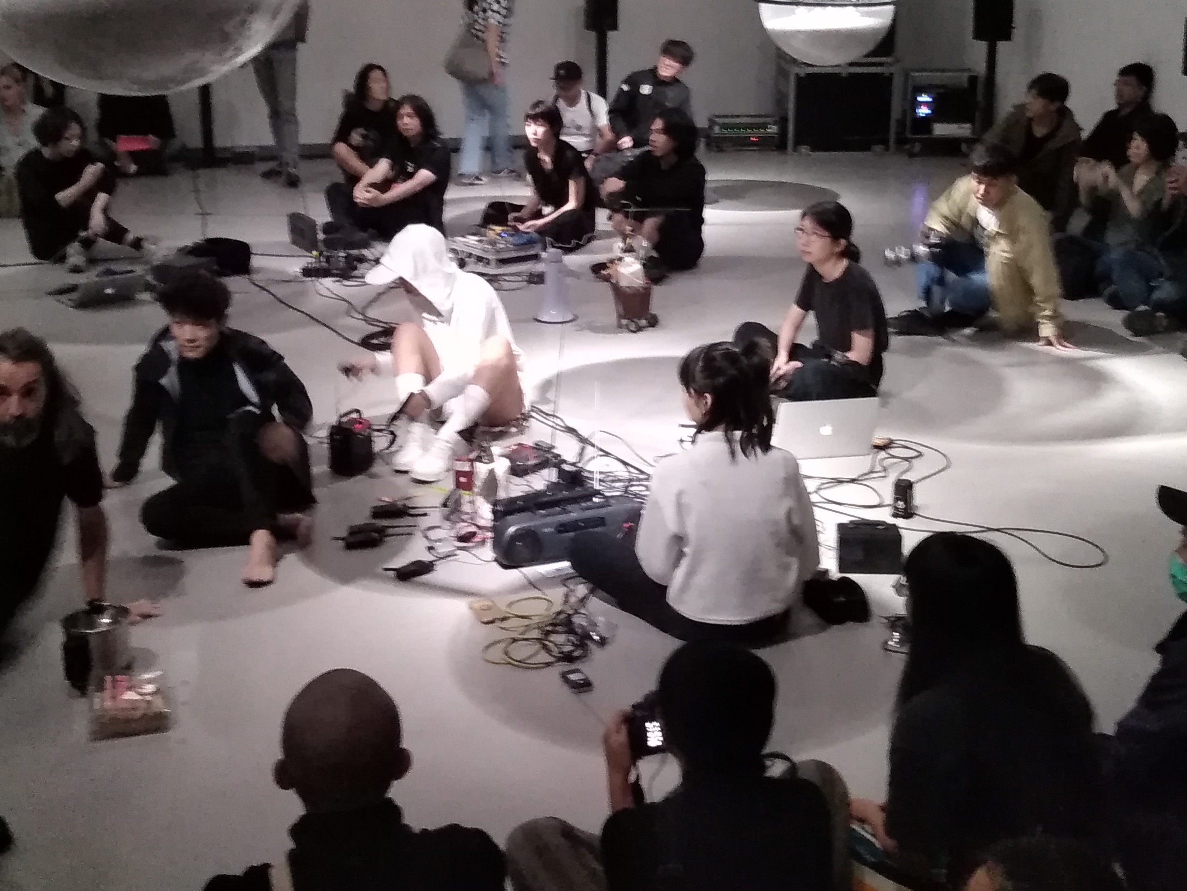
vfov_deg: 29.6
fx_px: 1681
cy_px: 366
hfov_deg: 38.9
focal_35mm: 49
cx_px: 616
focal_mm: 3.46
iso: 920
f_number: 2.2
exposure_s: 1/15
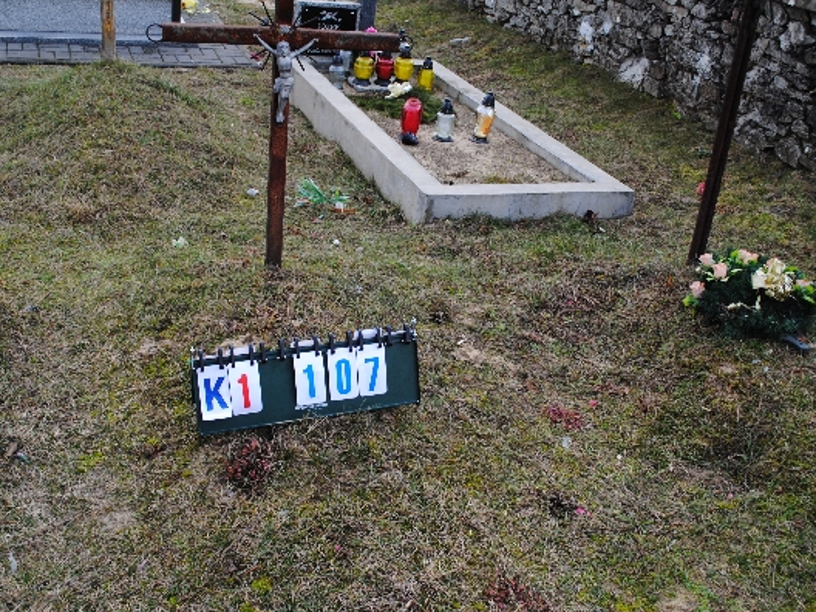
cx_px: 419
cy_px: 286
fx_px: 990
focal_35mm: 42
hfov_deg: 44.8
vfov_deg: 34.3
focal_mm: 24
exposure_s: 1/125
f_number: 5.6
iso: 160
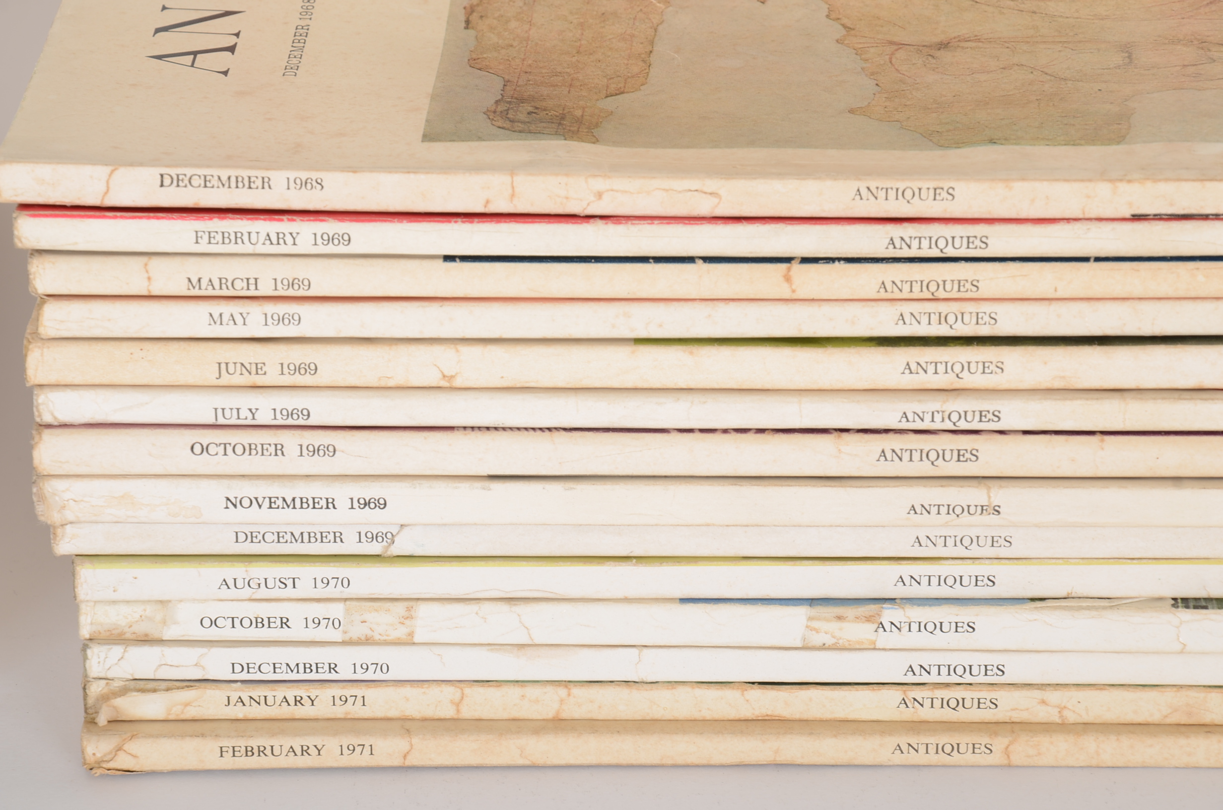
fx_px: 5340
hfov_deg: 13.1
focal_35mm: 158
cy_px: 405
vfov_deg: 8.7
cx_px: 612
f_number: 11
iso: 125
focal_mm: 105
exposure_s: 1/160
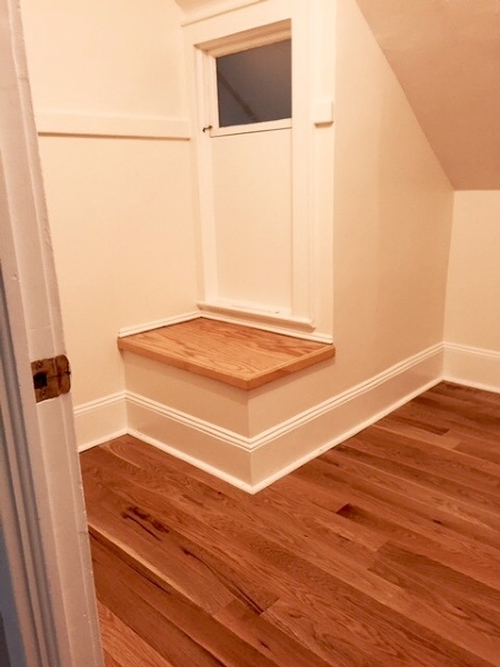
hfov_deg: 48.2
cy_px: 334
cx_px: 250
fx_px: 559
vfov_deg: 61.7
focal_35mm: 29
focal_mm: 4.15
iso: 100
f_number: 2.2
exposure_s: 1/30
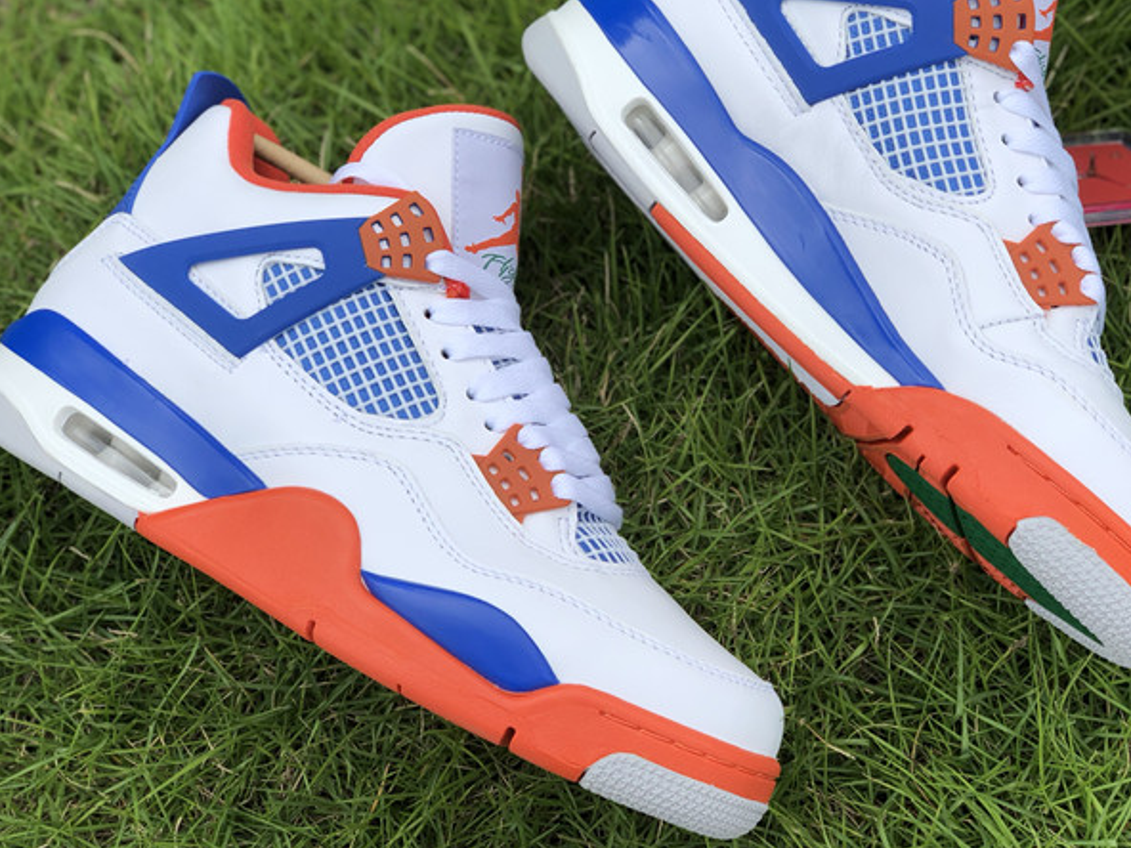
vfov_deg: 22.6
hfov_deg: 29.8
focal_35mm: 65
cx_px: 661
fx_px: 2124
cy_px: 360
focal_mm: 6
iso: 16
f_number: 2.4
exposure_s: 1/1091
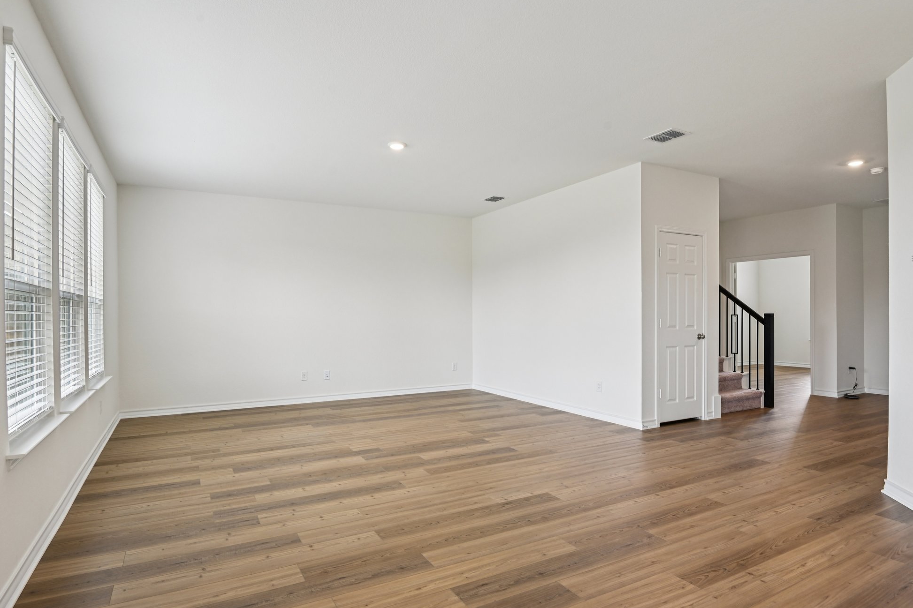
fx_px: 507
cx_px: 443
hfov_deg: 84.0
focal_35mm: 20
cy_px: 316
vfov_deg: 61.9
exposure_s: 1/30
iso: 400
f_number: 8
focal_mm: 19
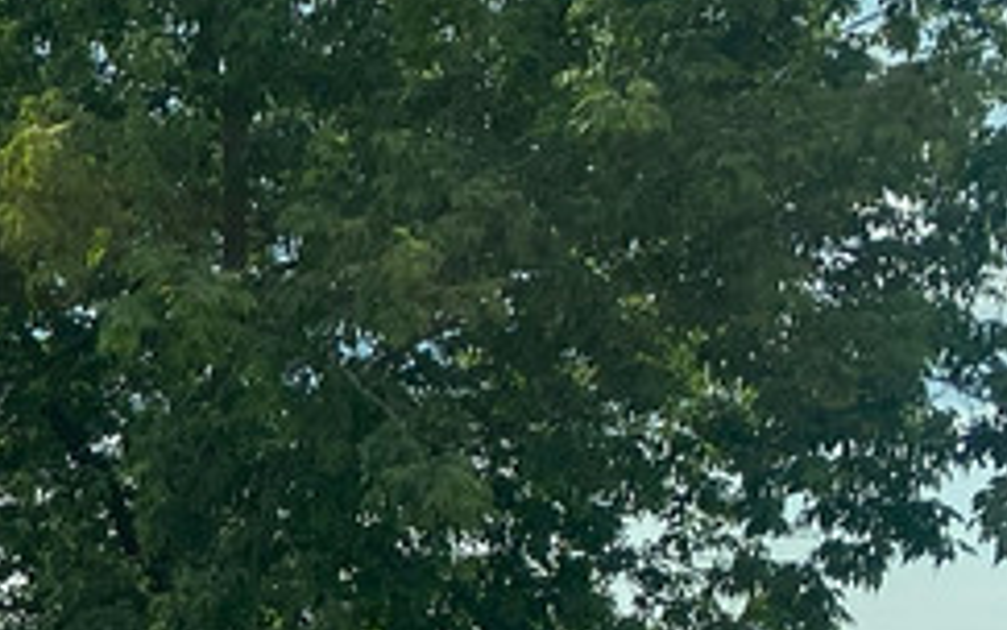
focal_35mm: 121
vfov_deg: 10.6
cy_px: 767
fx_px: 3321
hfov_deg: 14.1
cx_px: -1075
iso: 32
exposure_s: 1/3984
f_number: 1.8
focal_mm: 4.25
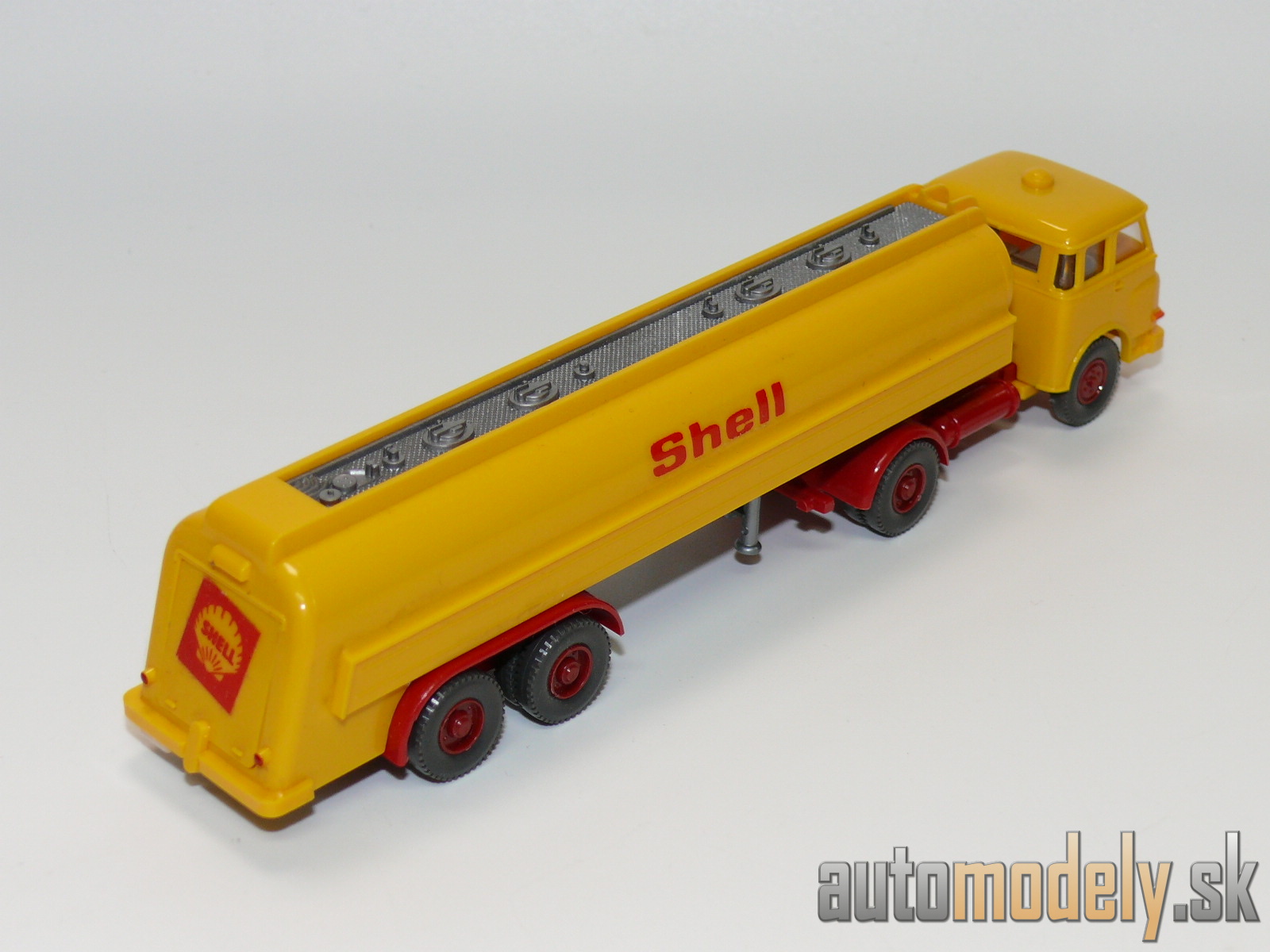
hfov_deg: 26.0
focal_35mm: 75
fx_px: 2752
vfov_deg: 19.6
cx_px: 635
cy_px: 476
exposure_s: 1/30
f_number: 4
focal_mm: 11.4
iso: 100
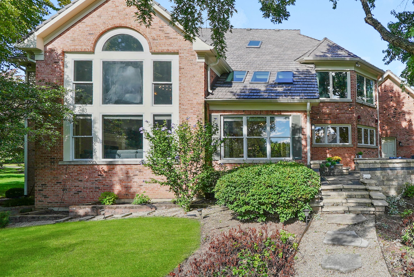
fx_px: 253
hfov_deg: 66.8
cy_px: 105
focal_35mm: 22
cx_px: 361
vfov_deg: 56.6
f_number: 8
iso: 80
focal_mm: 12
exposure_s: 1/100
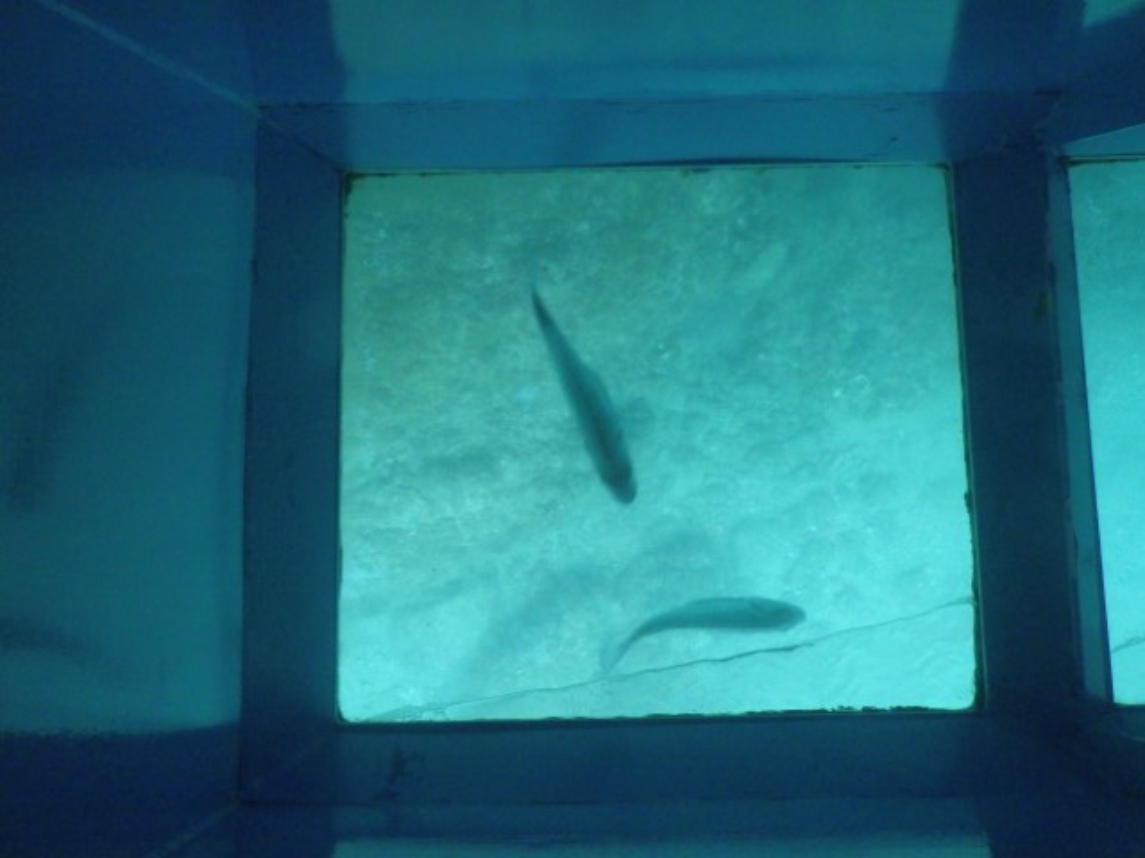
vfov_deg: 49.7
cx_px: 572
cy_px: 429
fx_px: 926
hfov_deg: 63.4
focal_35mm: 28
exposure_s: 1/40
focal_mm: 5
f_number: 3.5
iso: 1000
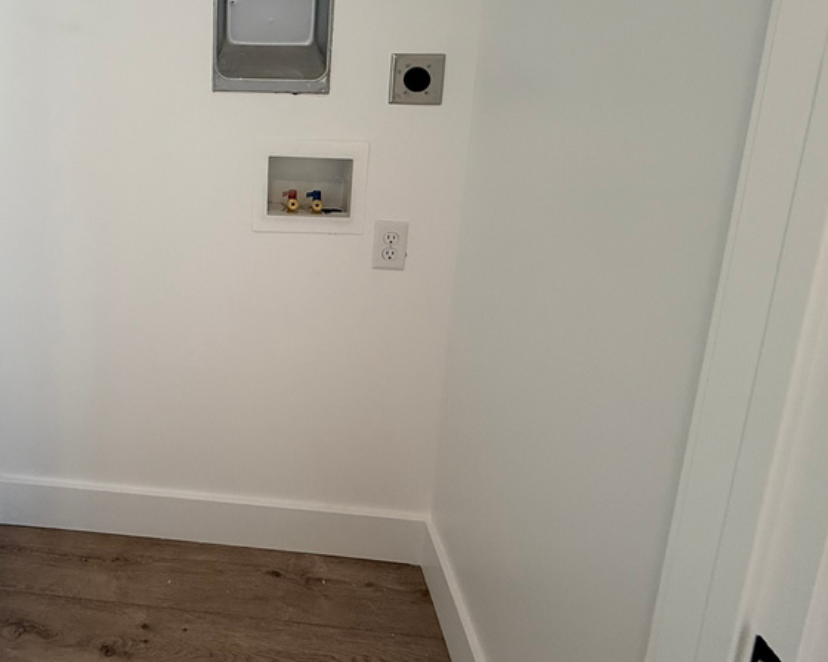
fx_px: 613
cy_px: 106
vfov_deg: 52.1
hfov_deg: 63.5
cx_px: 192
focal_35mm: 25
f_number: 2.2
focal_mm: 2.22
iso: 125
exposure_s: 1/120
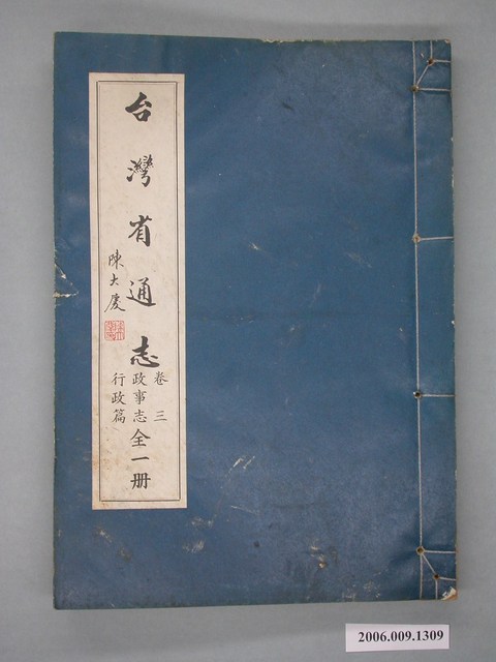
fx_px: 1013
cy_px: 331
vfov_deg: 36.2
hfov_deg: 27.5
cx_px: 248
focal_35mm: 53
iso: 100
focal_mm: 11.1
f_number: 2.9
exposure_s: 1/58.8
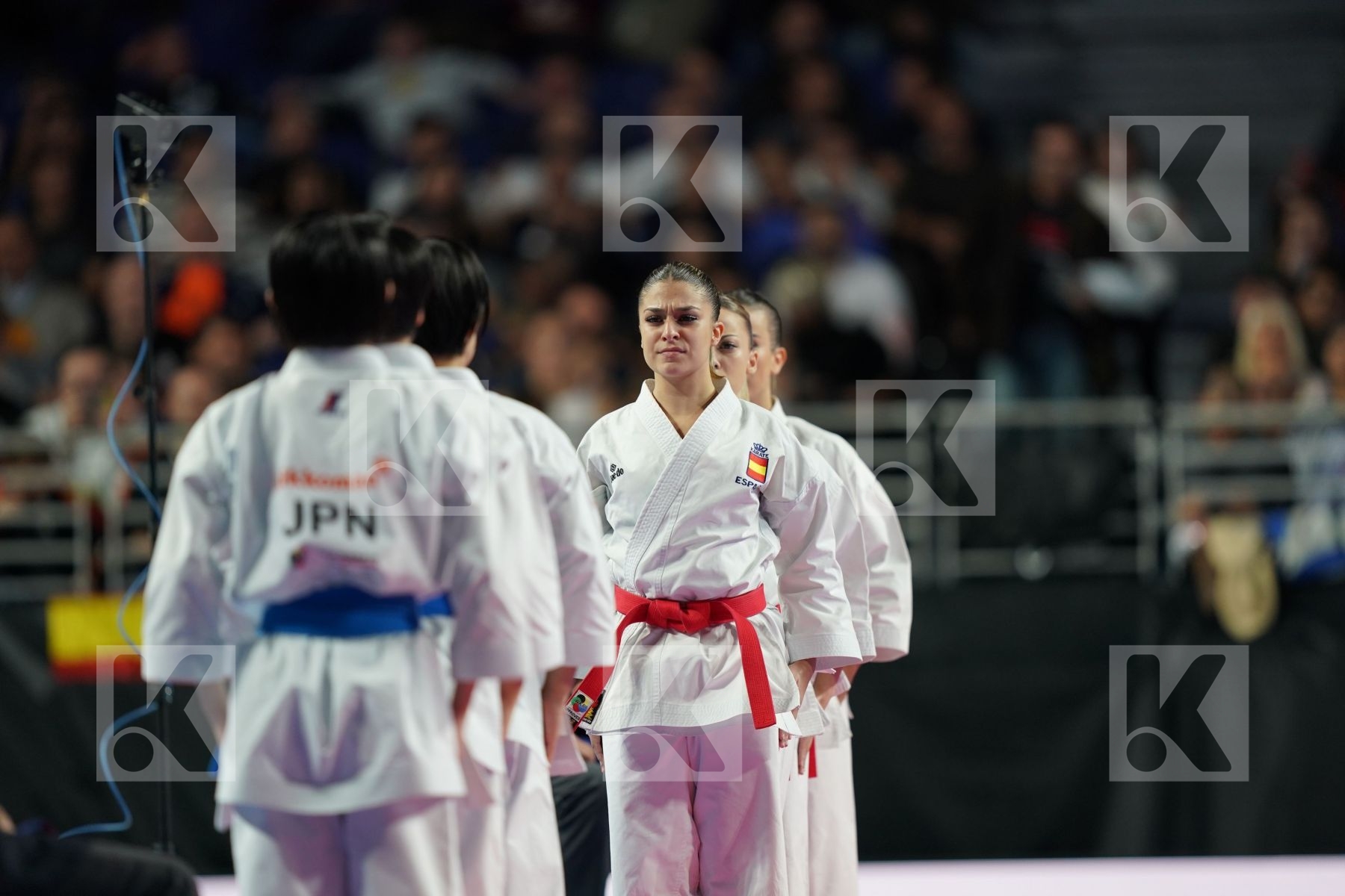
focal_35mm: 400
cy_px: 448
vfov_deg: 3.4
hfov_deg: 5.2
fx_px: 14943
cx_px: 672
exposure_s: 1/500
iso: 1000
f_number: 2.8
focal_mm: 400
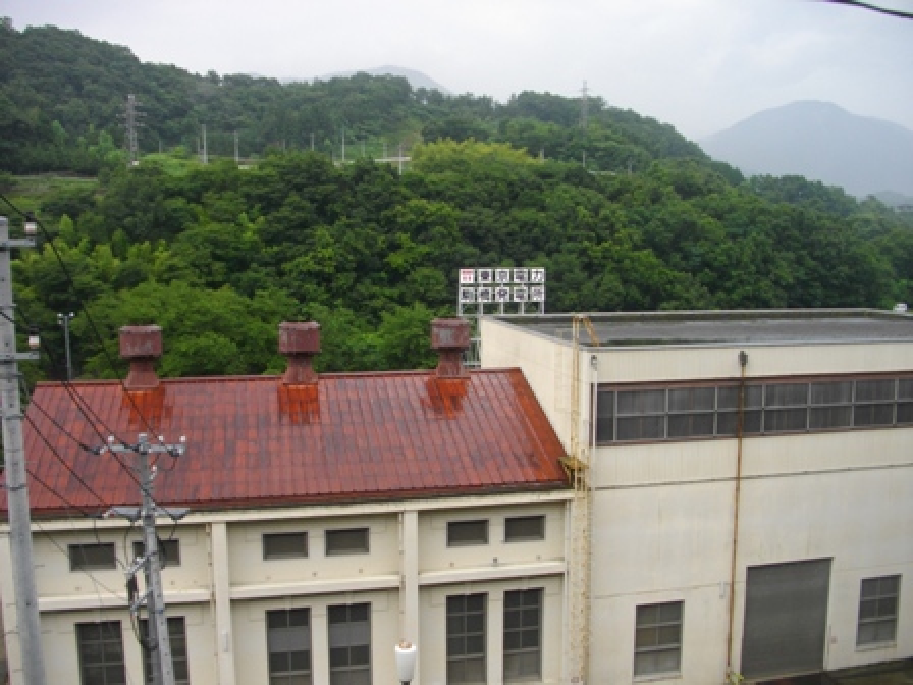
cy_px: 342
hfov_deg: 56.8
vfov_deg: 44.2
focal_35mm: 32
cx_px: 456
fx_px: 844
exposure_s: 1/400
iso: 100
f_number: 2.9
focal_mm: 5.7
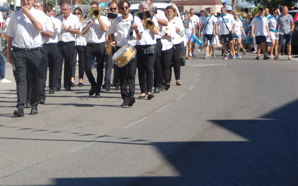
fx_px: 1324
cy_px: 43
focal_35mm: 163
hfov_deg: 12.8
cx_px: 86
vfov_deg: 8.0
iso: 200
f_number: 7.1
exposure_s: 1/800
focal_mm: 70
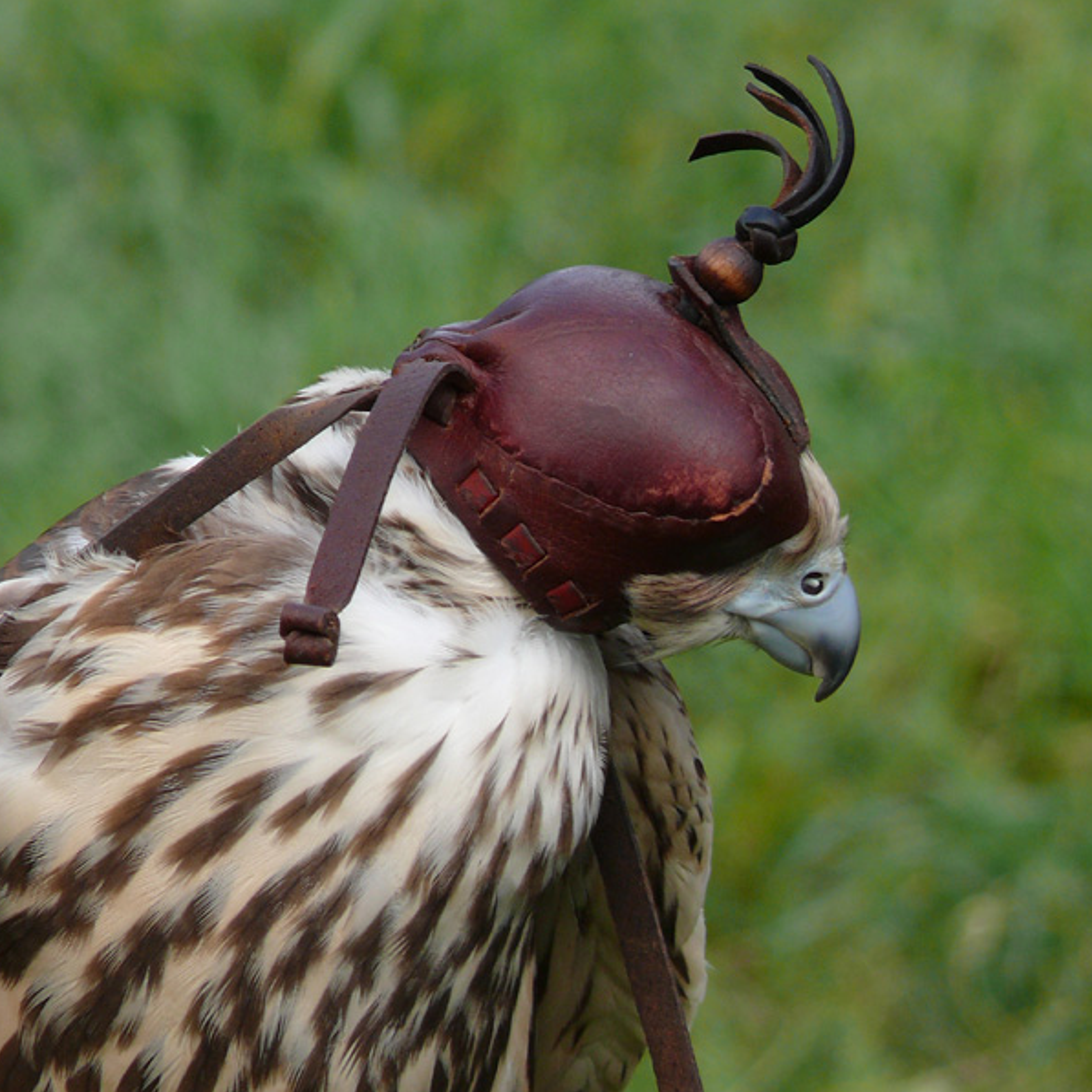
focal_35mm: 708
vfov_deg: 2.5
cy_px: 545
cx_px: 530
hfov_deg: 2.5
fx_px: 25269
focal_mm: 88.8
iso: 100
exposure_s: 1/200
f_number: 5
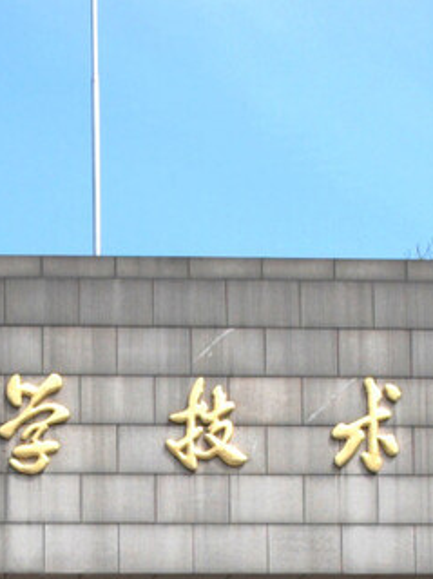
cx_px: 96
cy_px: 711
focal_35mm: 407
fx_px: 6789
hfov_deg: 3.7
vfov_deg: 4.9
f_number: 8
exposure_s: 1/800
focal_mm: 75
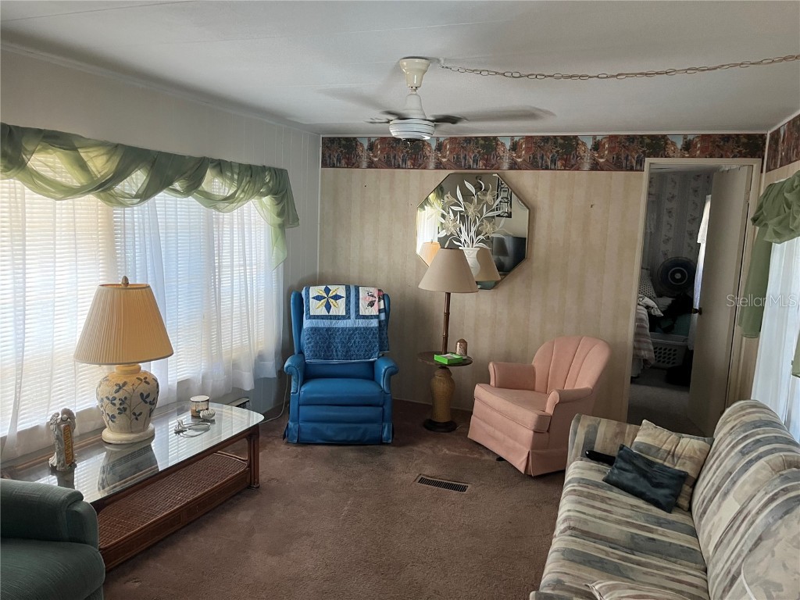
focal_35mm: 26
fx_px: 601
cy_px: 300
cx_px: 400
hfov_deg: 67.3
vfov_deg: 53.1
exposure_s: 1/60
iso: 160
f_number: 1.6
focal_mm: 5.1
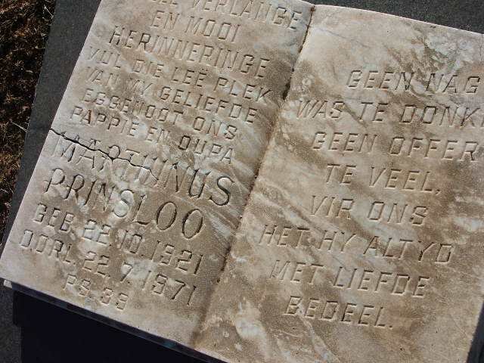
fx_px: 867
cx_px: 242
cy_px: 182
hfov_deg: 31.2
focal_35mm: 62
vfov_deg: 23.7
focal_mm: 10.2
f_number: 5.6
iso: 50
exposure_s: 1/320
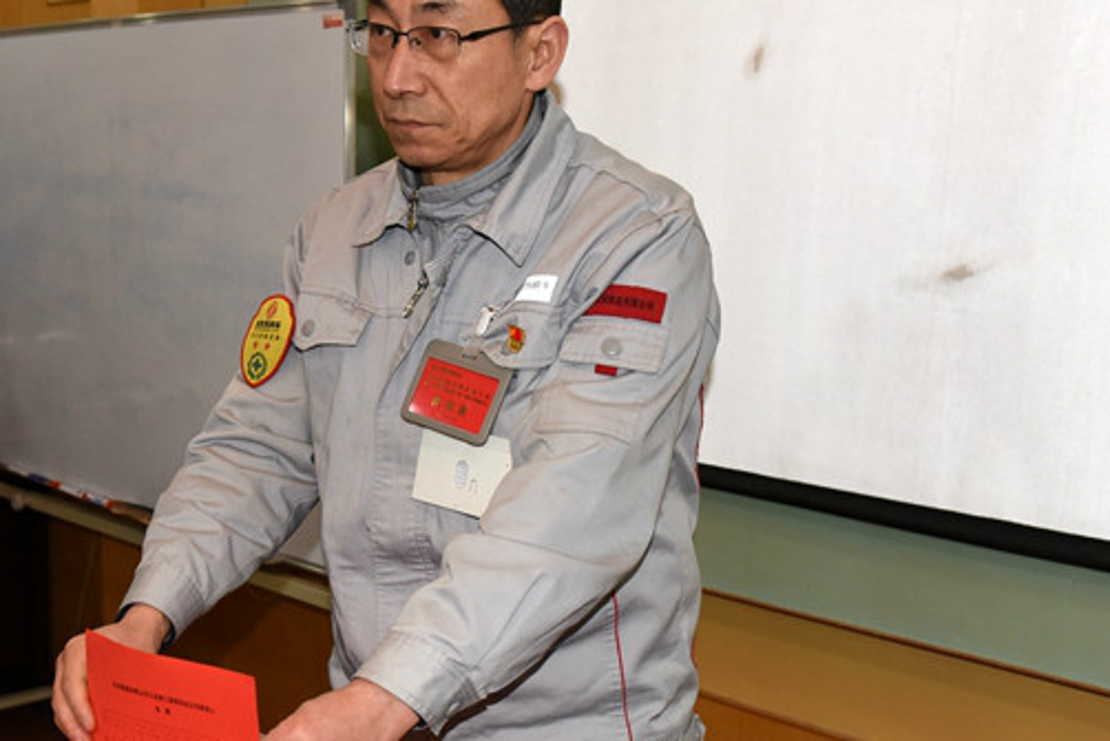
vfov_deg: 25.9
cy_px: 500
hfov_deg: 38.0
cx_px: 422
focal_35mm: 52
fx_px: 1604
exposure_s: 1/160
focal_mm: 29
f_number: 5
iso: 2000
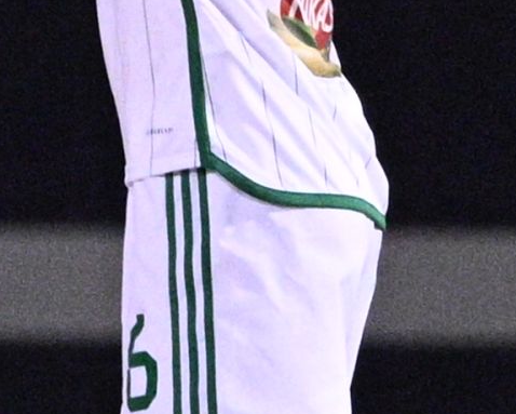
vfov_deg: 1.0
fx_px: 23991
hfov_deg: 1.2
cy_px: -182
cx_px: -236
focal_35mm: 1570
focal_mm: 400
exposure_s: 1/1000
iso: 3200
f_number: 3.2
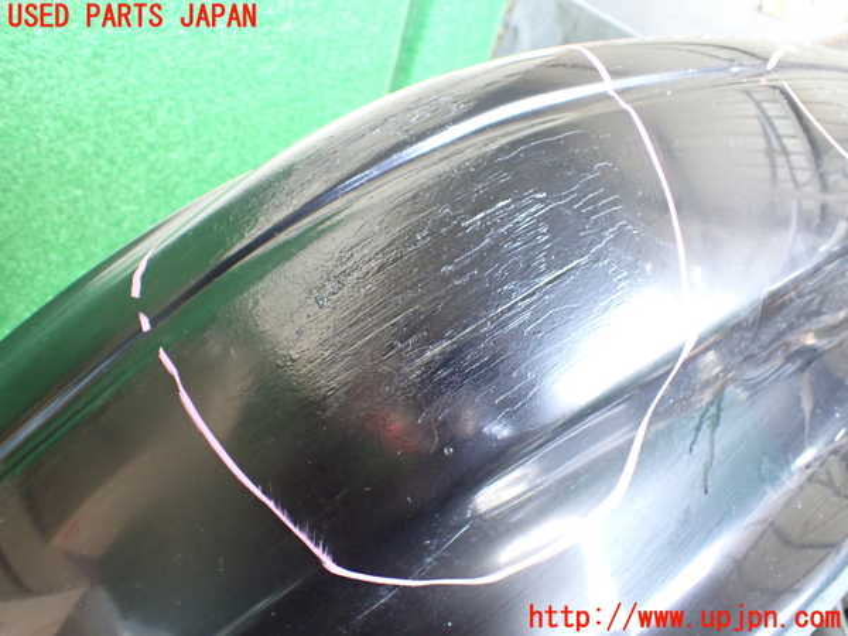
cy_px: 318
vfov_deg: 46.8
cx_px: 424
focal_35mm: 30
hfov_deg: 60.0
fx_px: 735
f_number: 2.3
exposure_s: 1/30
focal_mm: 5.4
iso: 1000
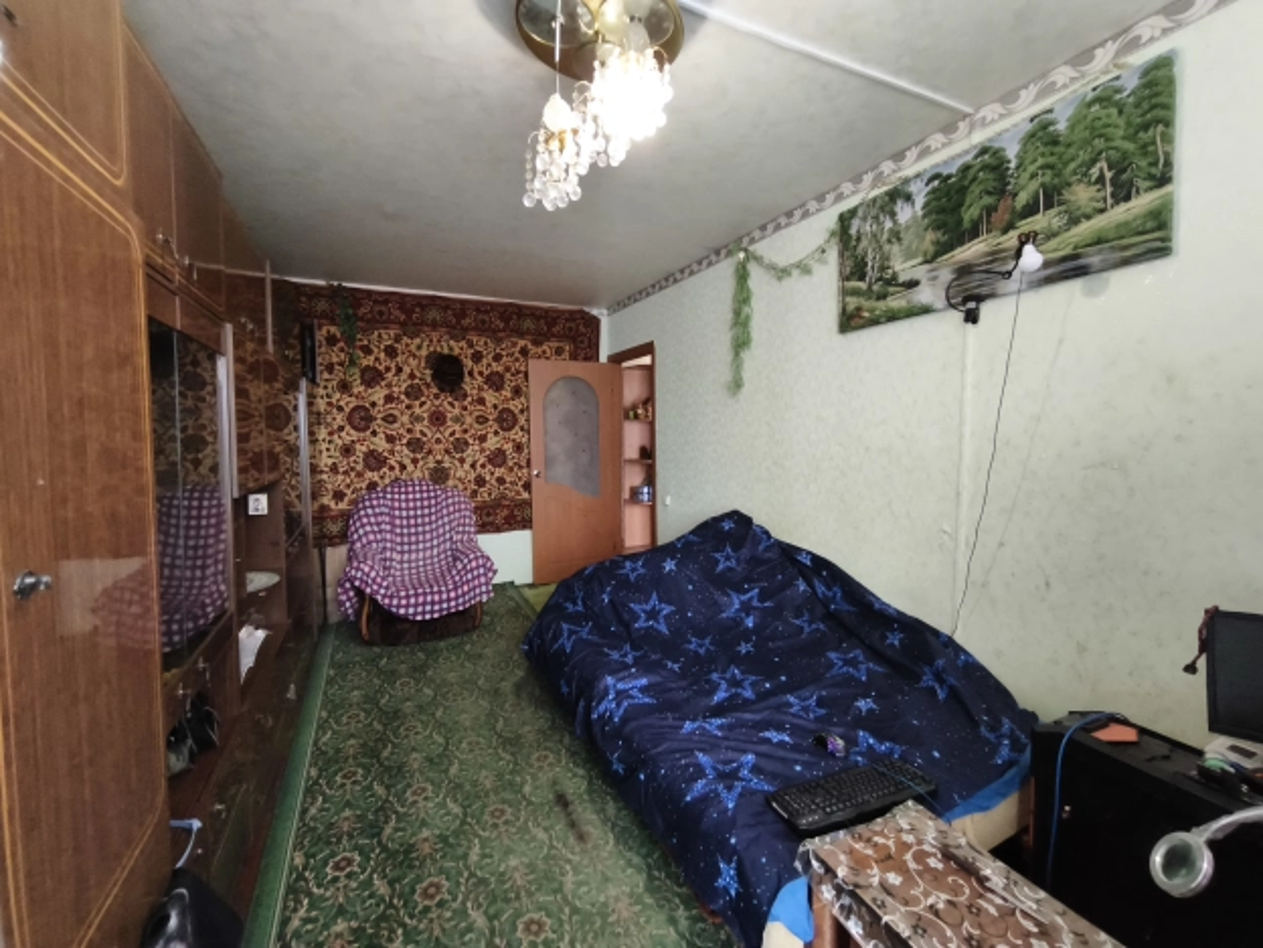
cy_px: 474
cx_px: 632
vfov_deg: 81.7
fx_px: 547
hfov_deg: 98.2
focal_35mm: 15
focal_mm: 1.91
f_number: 2.2
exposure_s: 1/25
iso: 1000
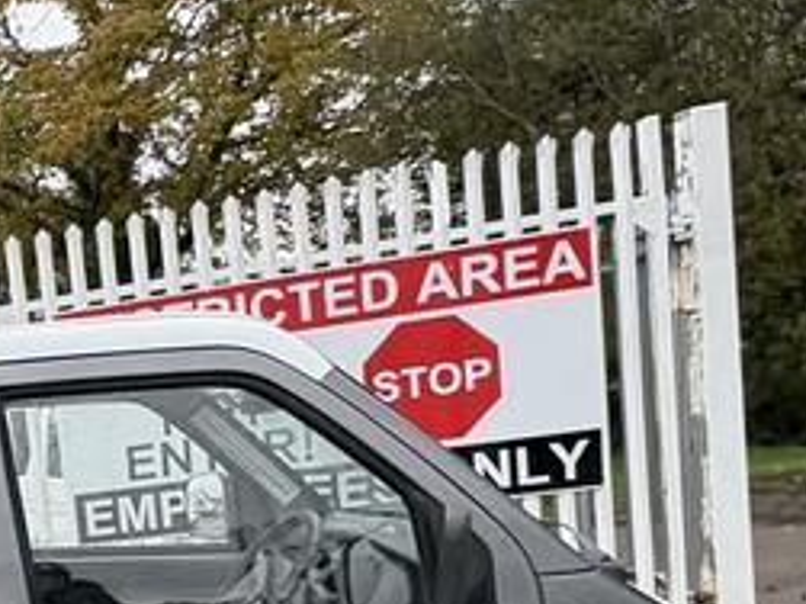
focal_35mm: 50
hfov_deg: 30.2
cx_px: -247
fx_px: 1164
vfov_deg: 27.7
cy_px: 575
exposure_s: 1/99
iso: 100
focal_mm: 2.22
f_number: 2.2
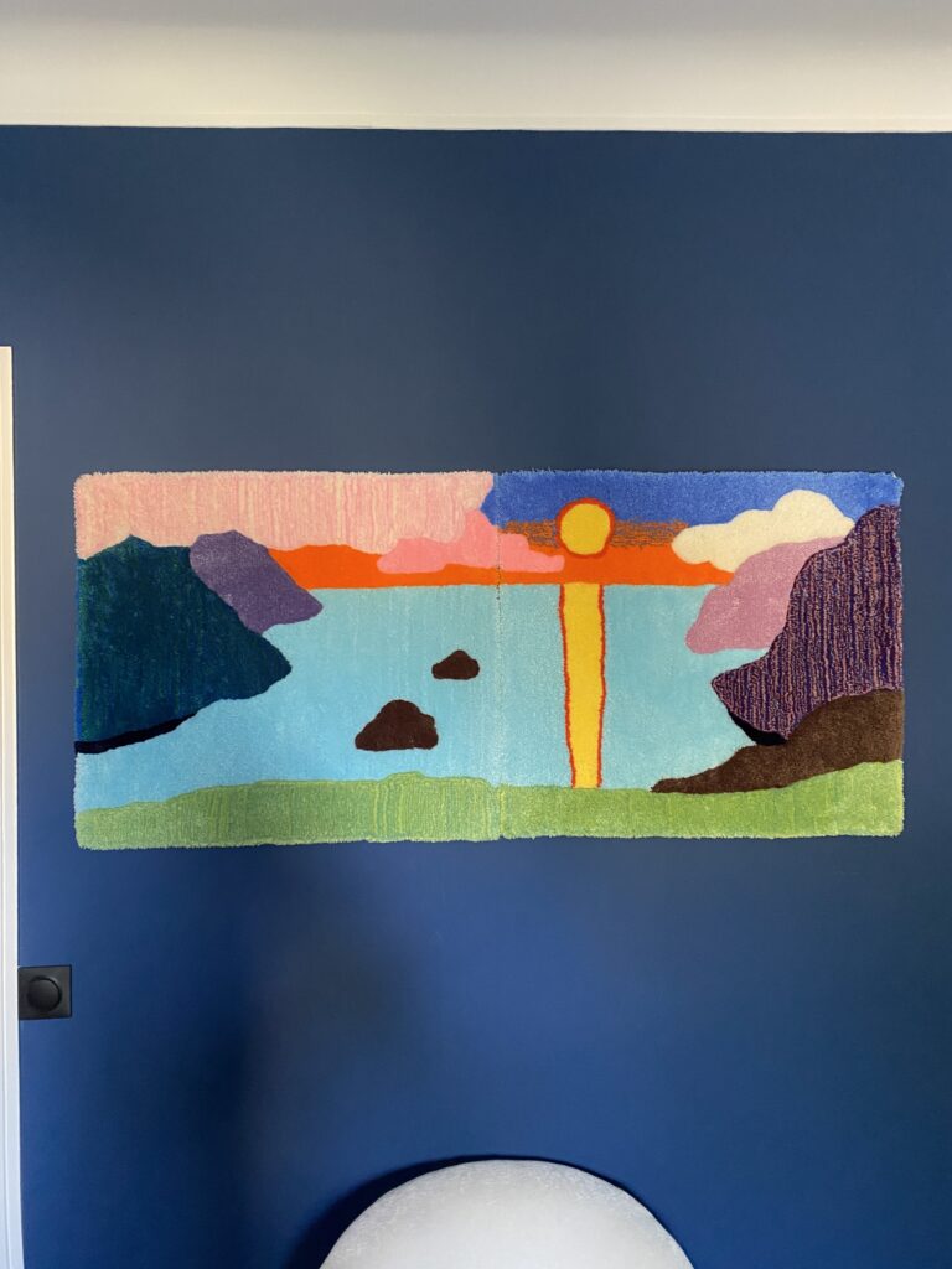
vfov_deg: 67.3
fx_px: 953
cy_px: 634
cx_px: 476
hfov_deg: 53.1
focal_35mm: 26
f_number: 1.8
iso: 400
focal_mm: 4.25
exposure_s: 1/60
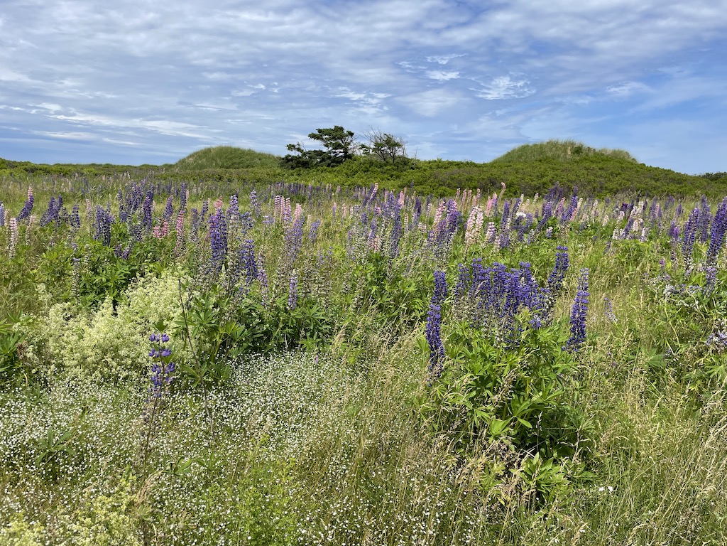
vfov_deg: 53.1
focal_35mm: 26
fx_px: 546
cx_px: 364
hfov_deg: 67.3
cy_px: 273
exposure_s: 1/4831
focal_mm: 4.2
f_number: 1.6
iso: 32
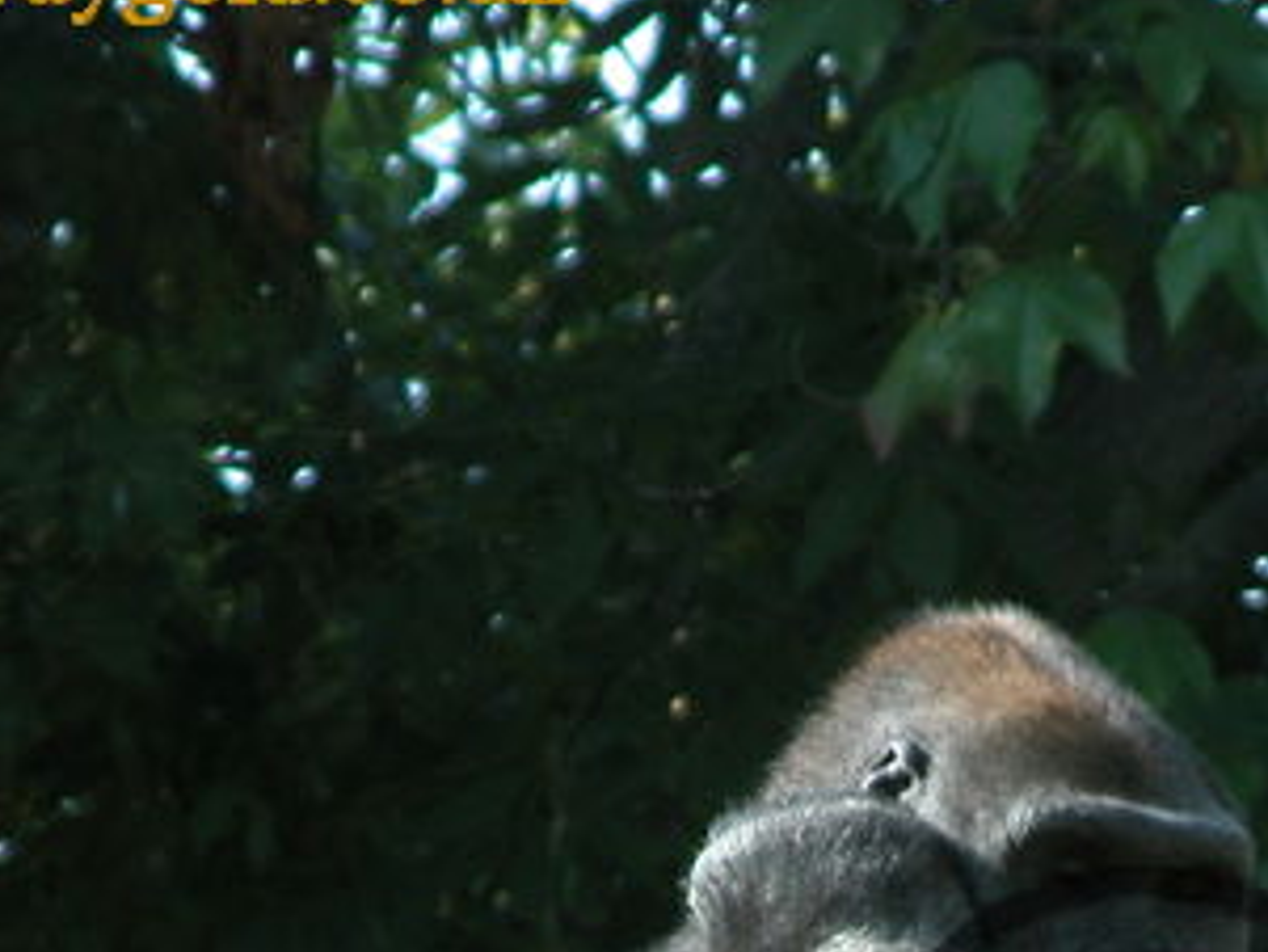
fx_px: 26861
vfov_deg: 2.0
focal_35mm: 733
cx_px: 1142
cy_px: 1142
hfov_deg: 2.7
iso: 100
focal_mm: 71.2
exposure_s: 1/116
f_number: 4.2
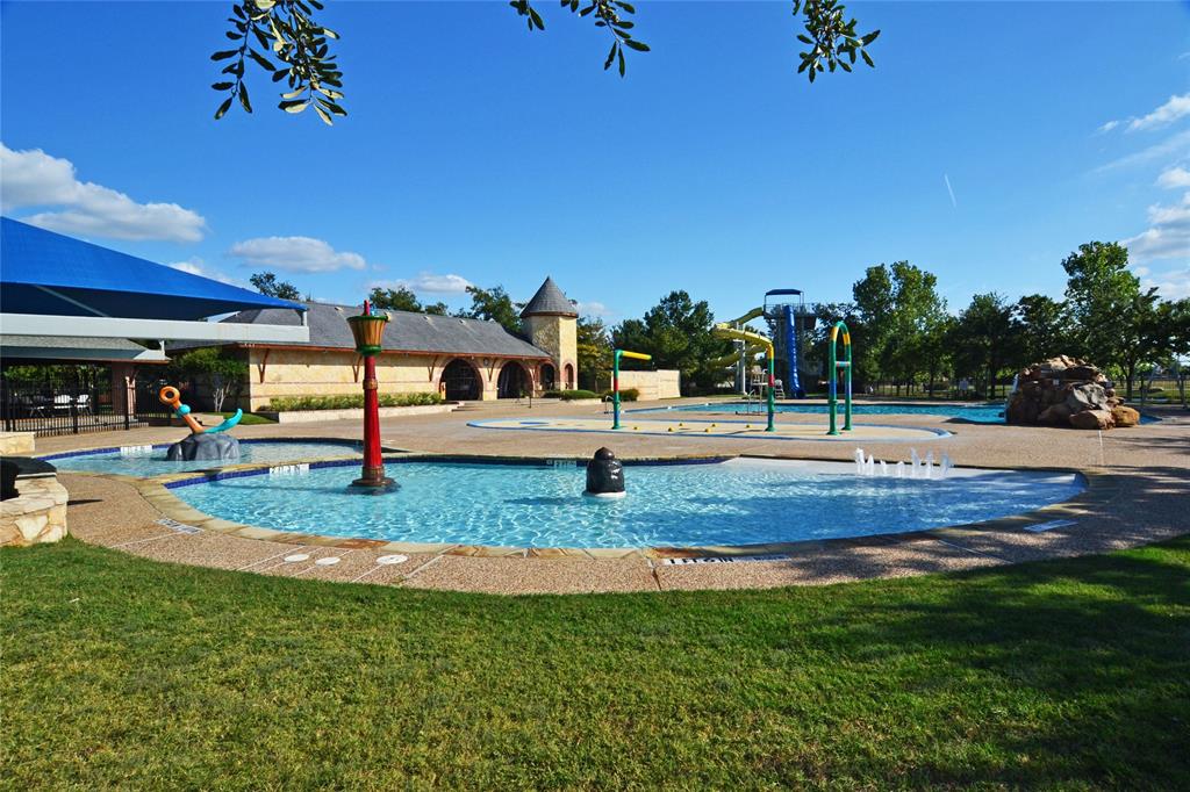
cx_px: 595
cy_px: 396
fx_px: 595
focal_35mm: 18
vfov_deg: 67.3
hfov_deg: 90.0
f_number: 11
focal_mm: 12
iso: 400
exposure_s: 1/400
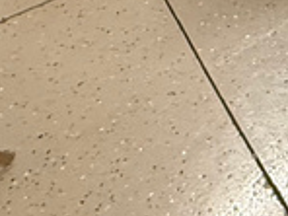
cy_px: -471
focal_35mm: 97
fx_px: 807
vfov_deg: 10.1
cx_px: 481
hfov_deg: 17.4
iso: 250
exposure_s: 1/60
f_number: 2.2
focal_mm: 2.22
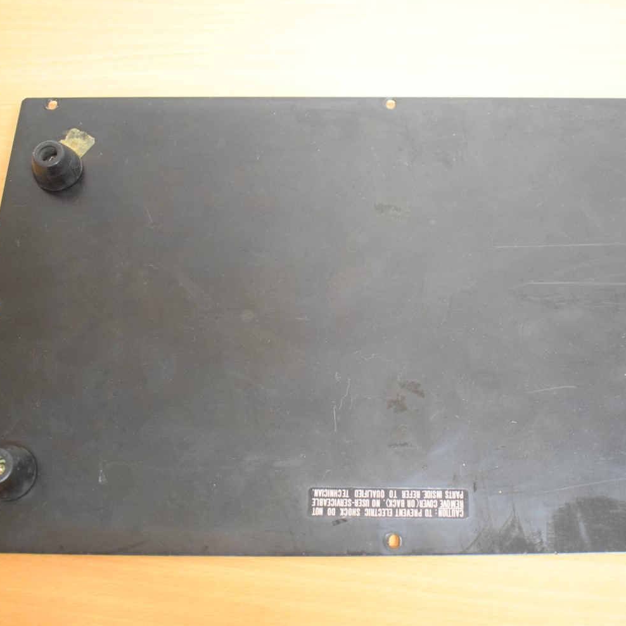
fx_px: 832
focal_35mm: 41
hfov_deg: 41.0
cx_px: 385
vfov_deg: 41.3
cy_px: 310
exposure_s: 1/40
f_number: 3.8
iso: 3200
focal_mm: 21
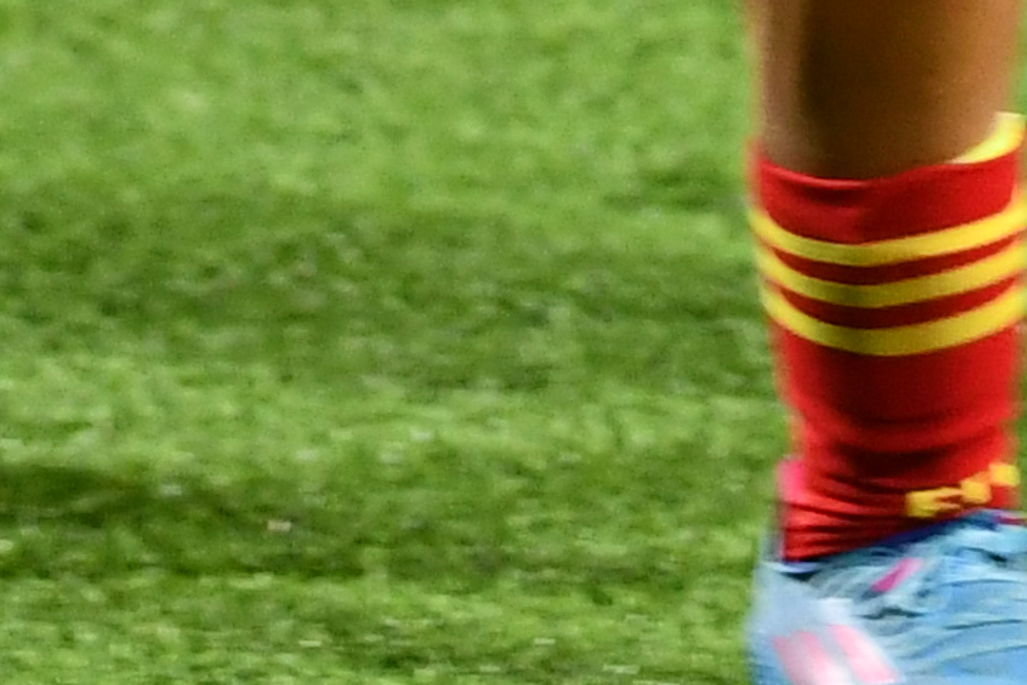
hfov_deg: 2.1
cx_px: 2703
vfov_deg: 1.4
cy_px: -1656
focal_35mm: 985
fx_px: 28104
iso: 1100
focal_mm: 85
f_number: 2.8
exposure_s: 1/250
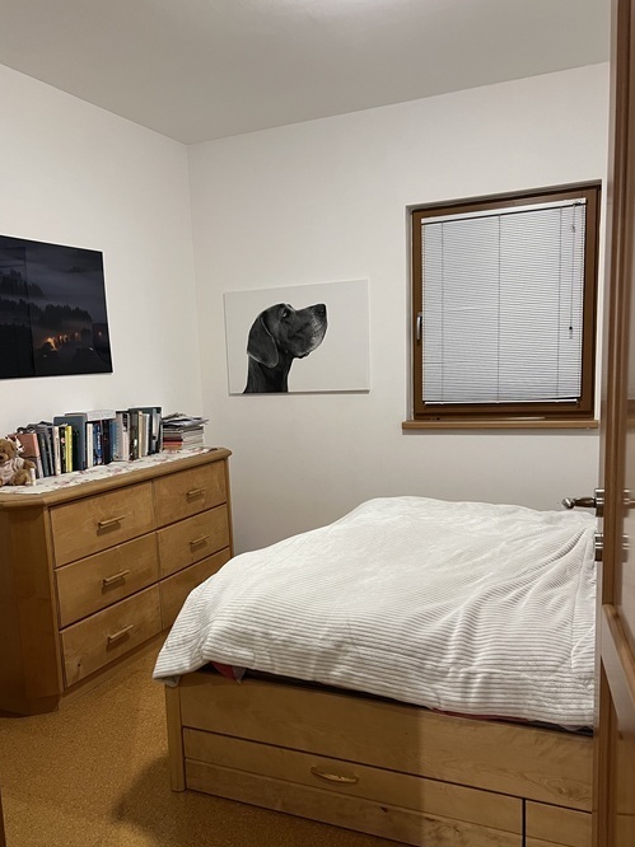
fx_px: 734
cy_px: 472
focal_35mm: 30
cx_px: 284
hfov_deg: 46.7
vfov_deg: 59.8
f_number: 1.5
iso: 250
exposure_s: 1/50
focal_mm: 5.7
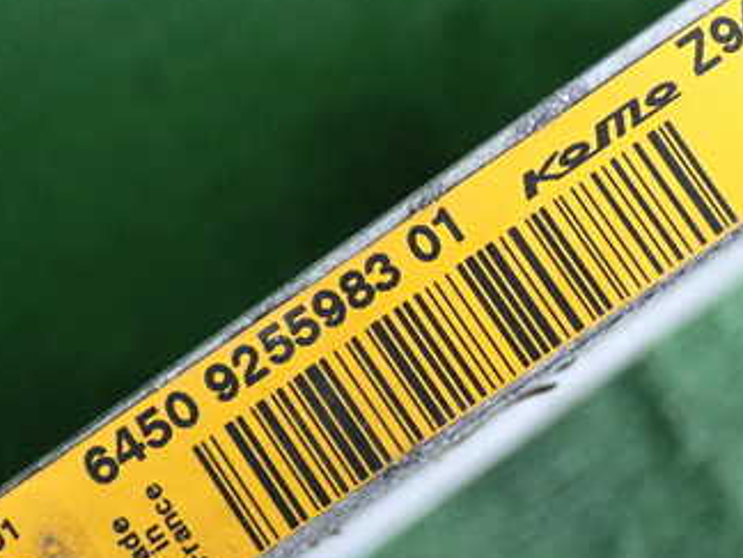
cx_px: 488
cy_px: 280
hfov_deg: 25.5
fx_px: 1631
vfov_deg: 19.4
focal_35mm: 76
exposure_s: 1/125
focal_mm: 7.31
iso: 1000
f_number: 2.8
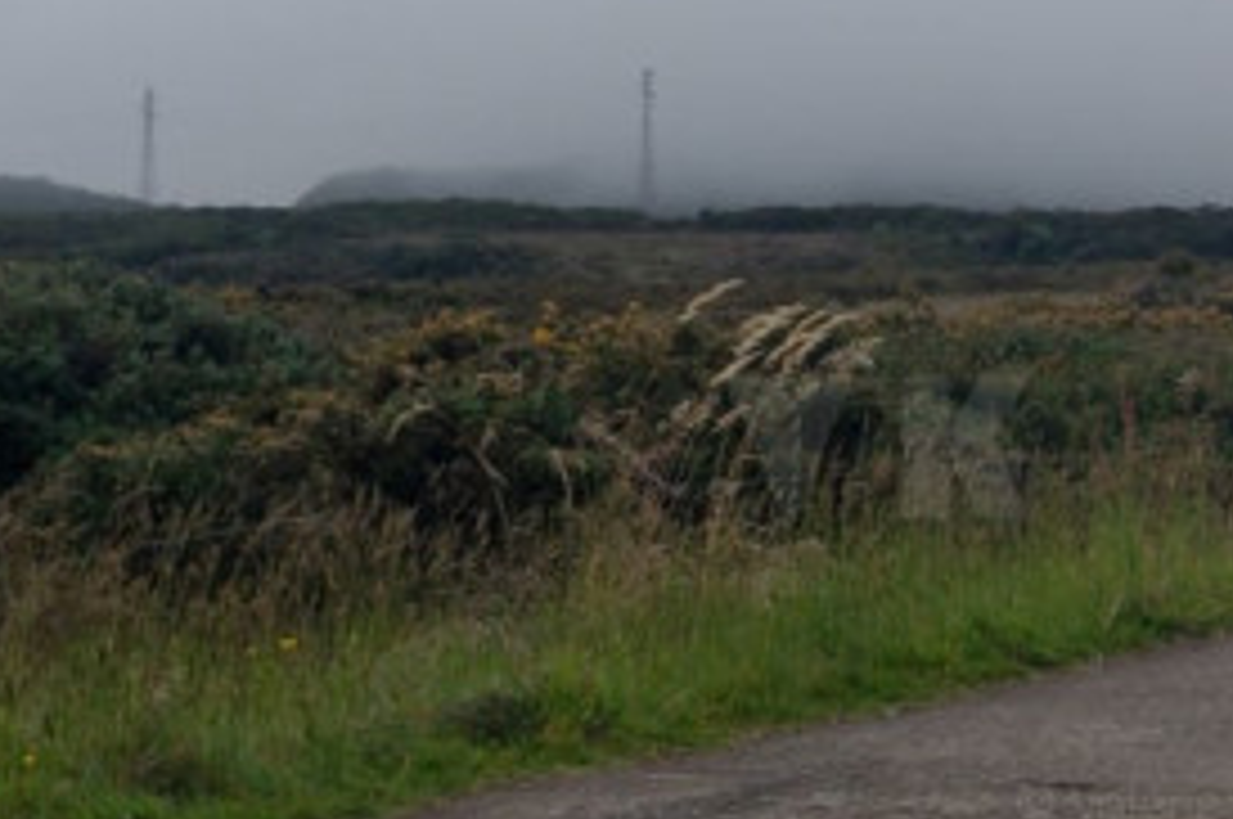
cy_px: -99
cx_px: 1701
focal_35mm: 105
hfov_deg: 17.9
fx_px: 3592
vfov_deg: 12.8
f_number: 11
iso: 320
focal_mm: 24
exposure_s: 1/400
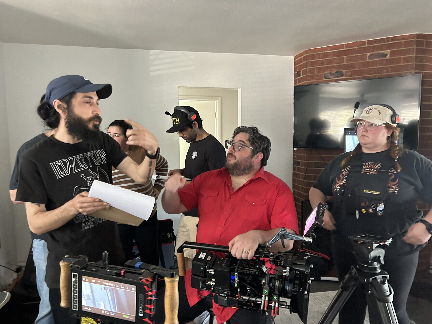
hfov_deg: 67.3
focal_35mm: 26
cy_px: 162
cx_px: 216
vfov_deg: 53.1
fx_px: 324
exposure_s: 1/39
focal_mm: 5.7
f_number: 1.5
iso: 640
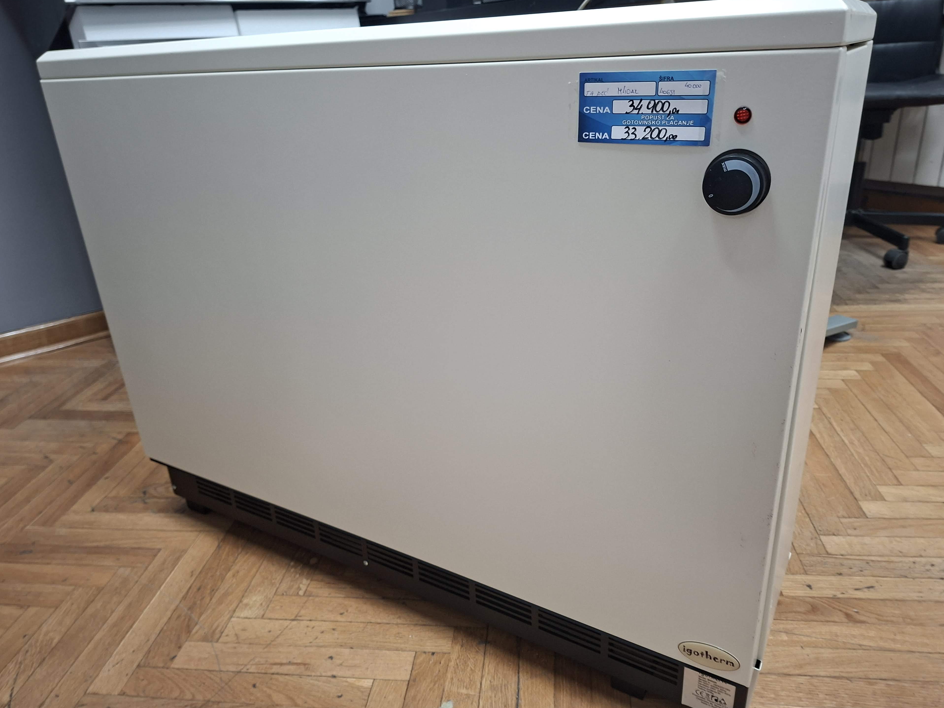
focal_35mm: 24
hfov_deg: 71.6
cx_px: 465
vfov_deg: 56.8
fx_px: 655
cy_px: 354
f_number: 1.8
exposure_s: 1/33
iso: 320
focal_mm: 5.54
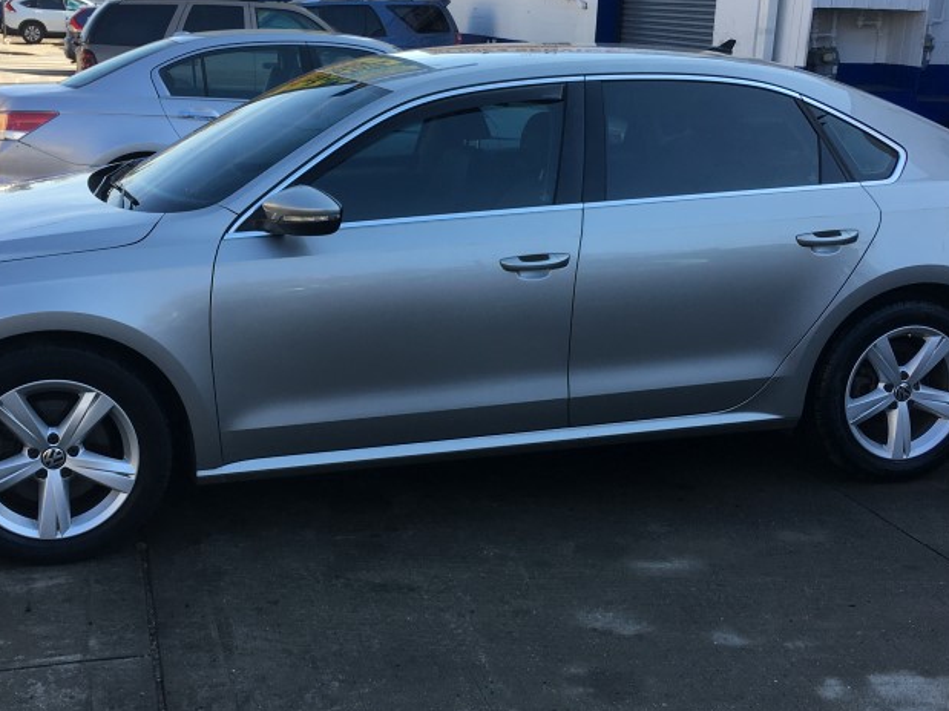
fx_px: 1316
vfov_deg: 30.2
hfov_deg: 39.6
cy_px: 336
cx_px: 429
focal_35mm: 48
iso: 25
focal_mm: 4.15
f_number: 2.2
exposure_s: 1/381
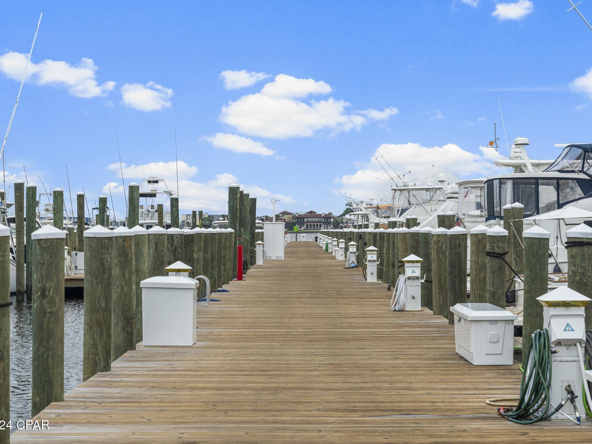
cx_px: 308
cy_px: 222
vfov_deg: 19.4
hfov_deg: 25.7
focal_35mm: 76
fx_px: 1300
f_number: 8
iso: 100
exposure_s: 1/25
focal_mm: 70
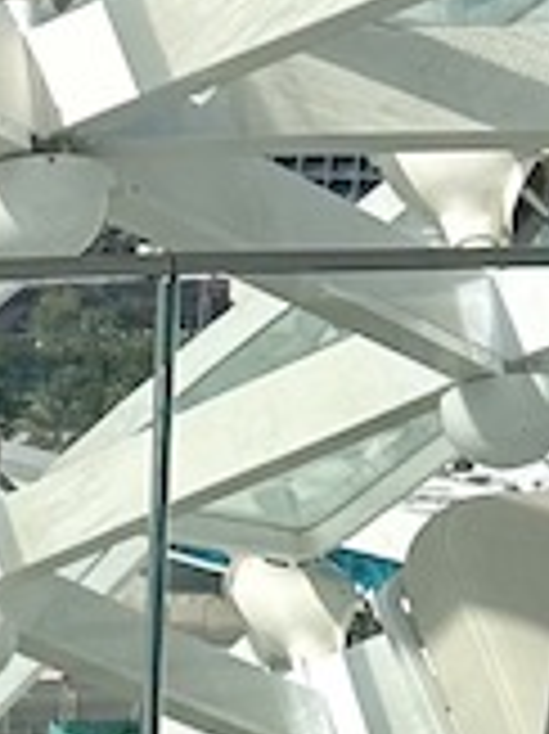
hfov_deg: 7.9
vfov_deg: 11.8
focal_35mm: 167
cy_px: 572
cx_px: -990
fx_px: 3536
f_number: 1.78
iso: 80
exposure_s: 1/6623
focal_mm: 6.86
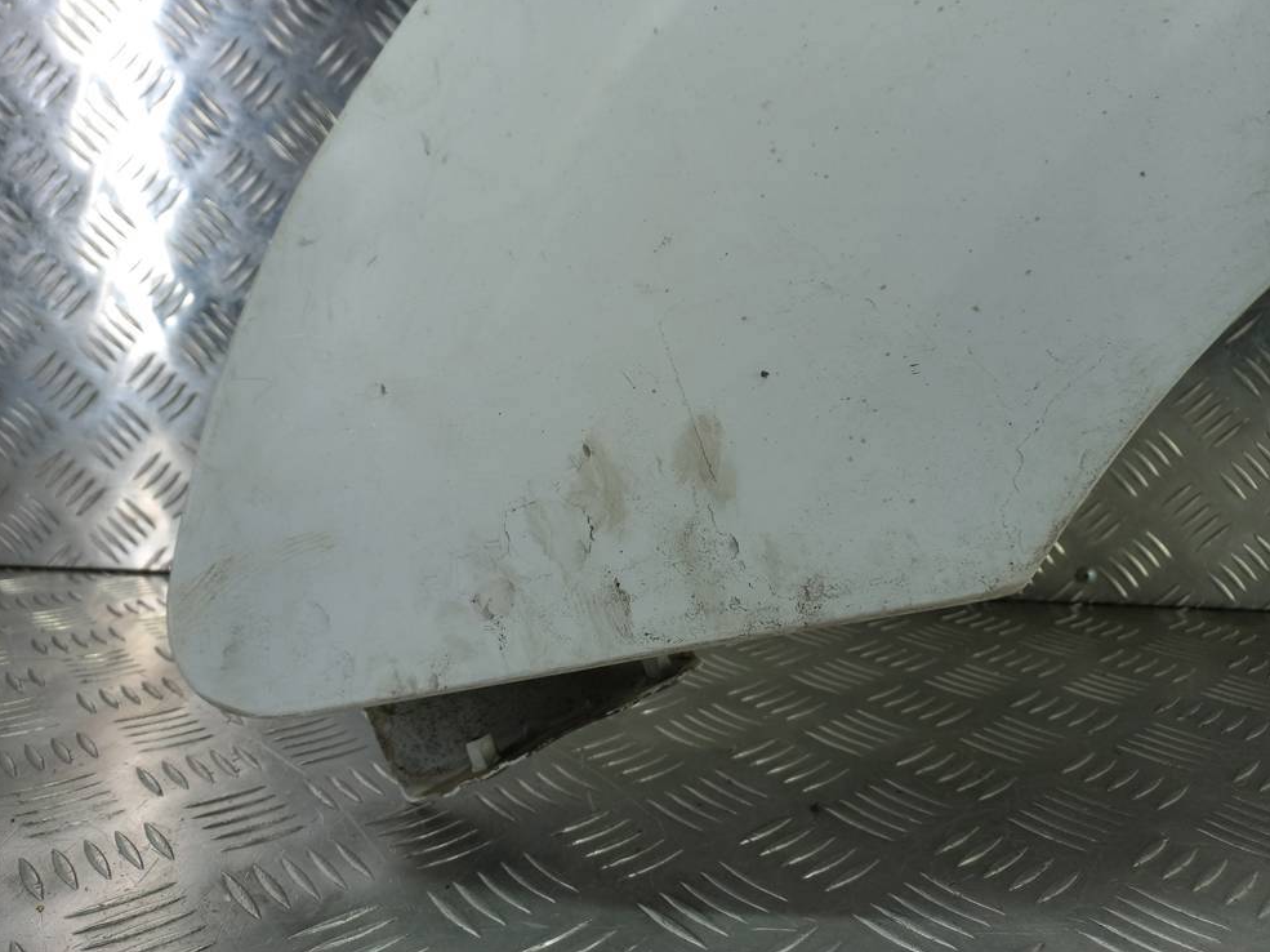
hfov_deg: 67.3
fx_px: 954
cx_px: 633
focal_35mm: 26
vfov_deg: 53.0
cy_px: 470
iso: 32
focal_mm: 4.6
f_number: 1.8
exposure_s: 1/50
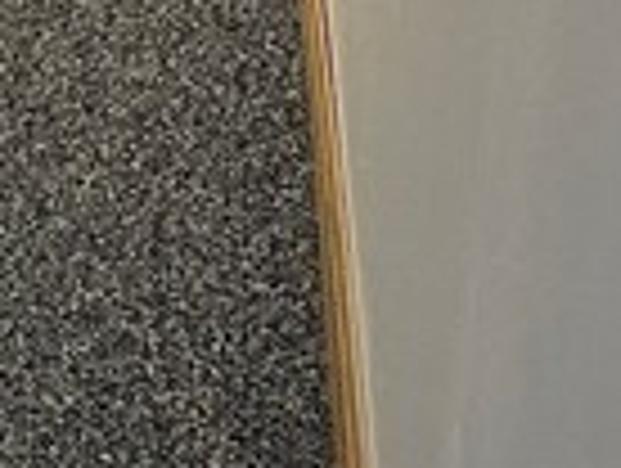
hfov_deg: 8.8
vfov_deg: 7.1
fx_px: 3325
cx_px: -1238
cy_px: -972
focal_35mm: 185
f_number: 1.6
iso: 125
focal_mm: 5.1
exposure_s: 1/60
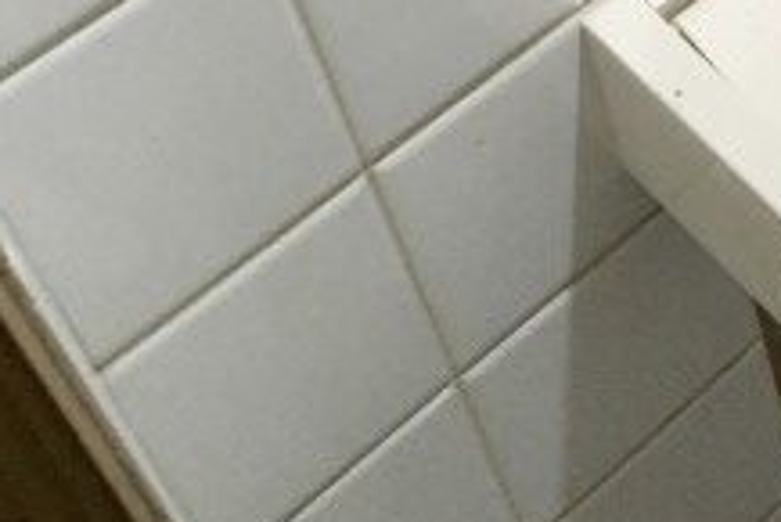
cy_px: -526
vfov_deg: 13.2
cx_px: 831
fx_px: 1932
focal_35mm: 89
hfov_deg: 21.8
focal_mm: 4.15
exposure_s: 1/30
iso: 250
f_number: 2.2
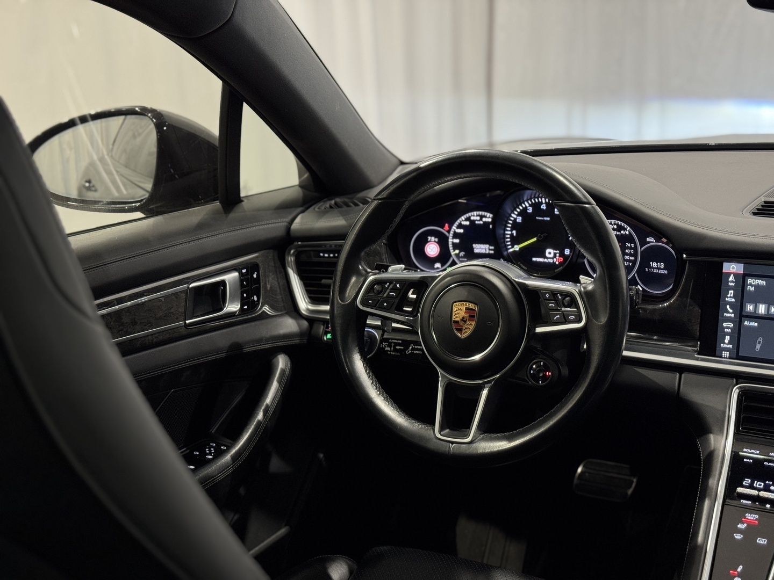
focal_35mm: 48
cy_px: 290
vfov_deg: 30.3
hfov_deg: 39.7
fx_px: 1073
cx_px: 387
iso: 125
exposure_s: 1/50
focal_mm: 6.76
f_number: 1.78
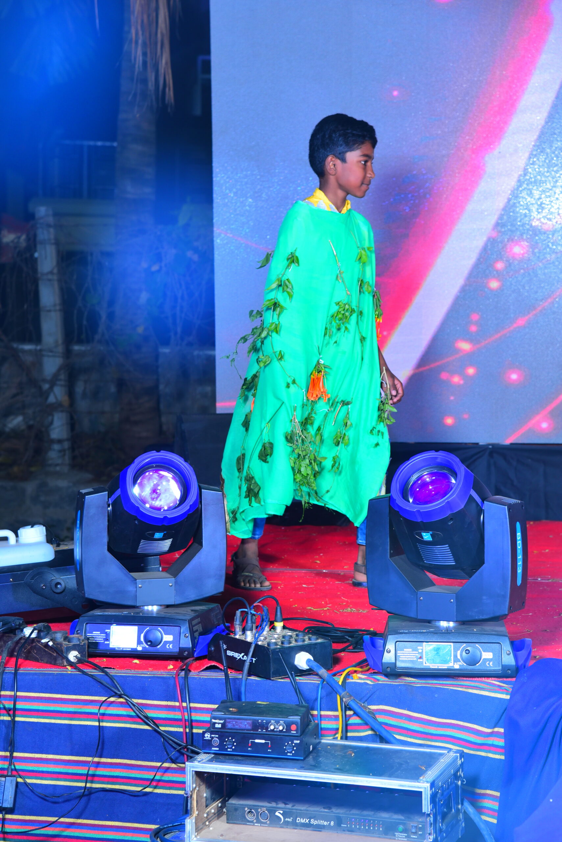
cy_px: 421
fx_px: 2152
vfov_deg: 22.1
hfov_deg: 14.9
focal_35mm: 92
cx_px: 281
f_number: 6.3
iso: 640
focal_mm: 92
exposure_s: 1/125
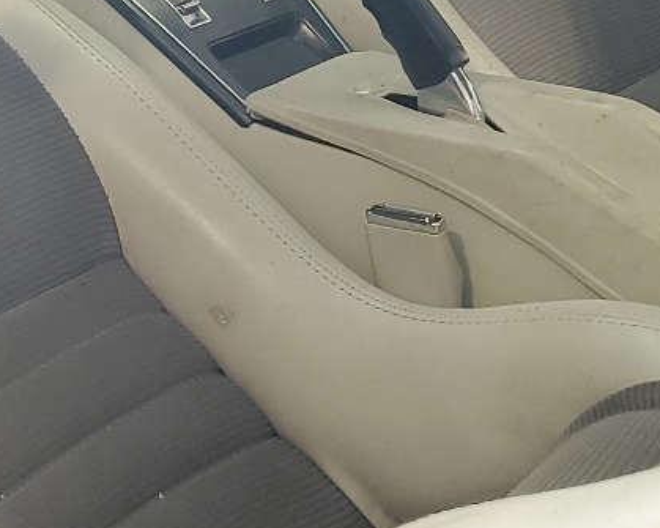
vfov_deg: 15.7
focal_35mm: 97
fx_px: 1894
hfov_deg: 18.2
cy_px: 47
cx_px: -236
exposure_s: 1/60.2
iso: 59
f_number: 1.5
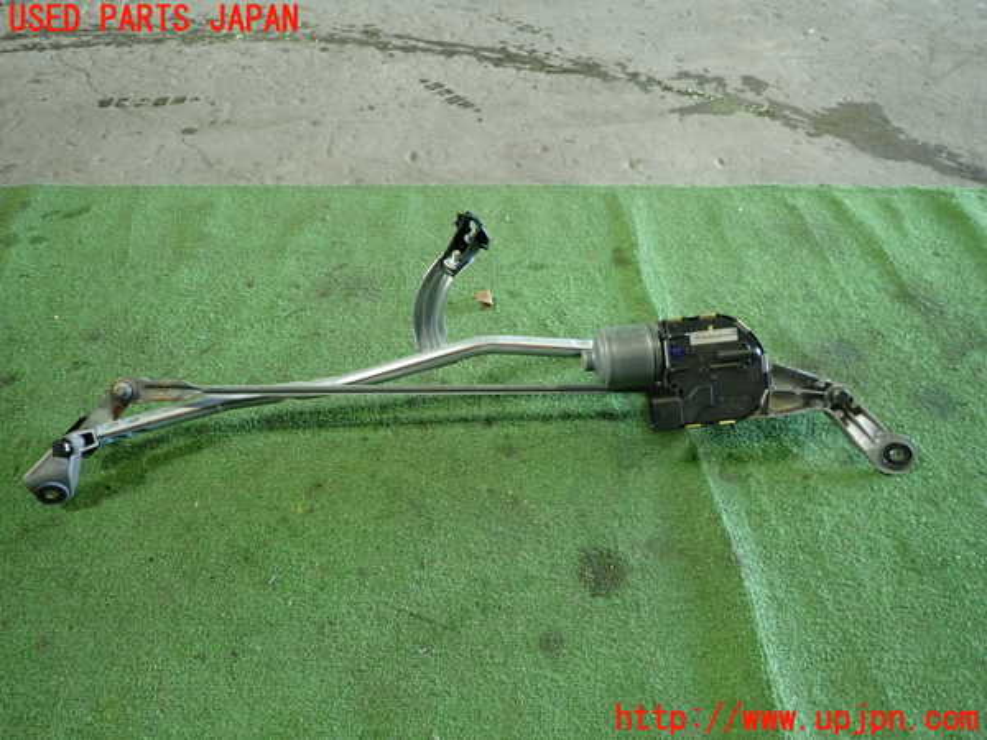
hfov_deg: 69.4
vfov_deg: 54.9
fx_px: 713
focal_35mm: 25
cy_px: 370
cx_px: 494
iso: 250
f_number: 2
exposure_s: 1/30
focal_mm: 4.5
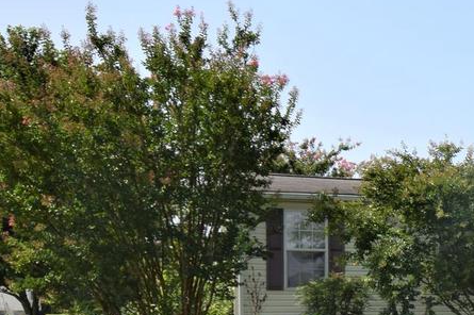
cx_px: 682
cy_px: 313
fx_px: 895
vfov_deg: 19.4
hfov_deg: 24.2
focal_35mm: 68
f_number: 11
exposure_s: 1/200
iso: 100
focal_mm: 14
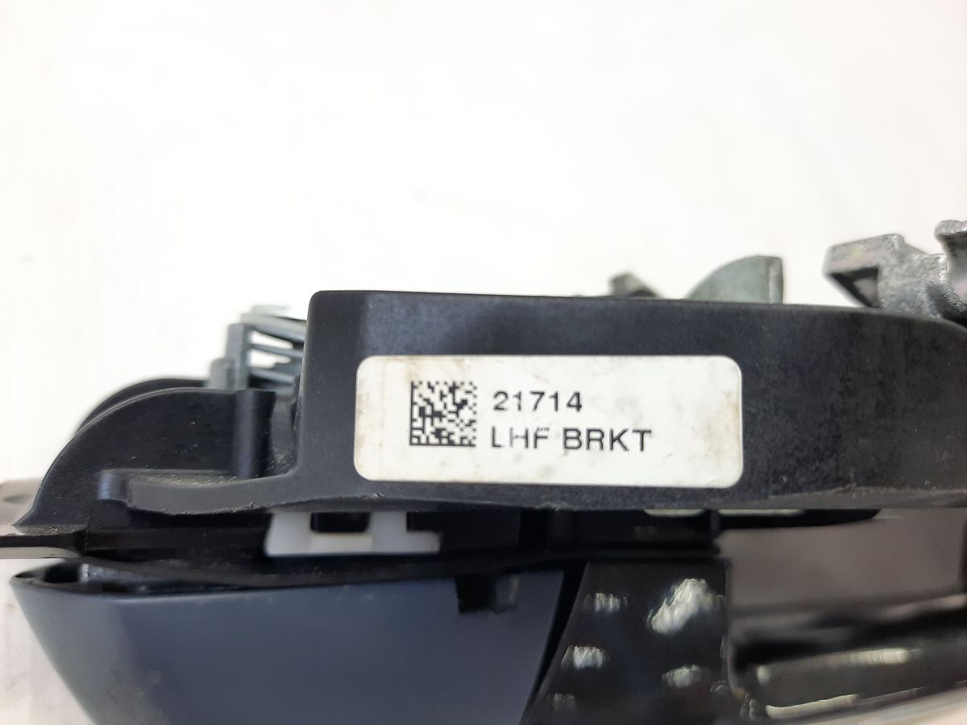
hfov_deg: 69.4
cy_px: 362
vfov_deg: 54.9
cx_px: 484
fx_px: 698
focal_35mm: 25
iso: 100
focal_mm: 4.6
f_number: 2
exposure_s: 1/50
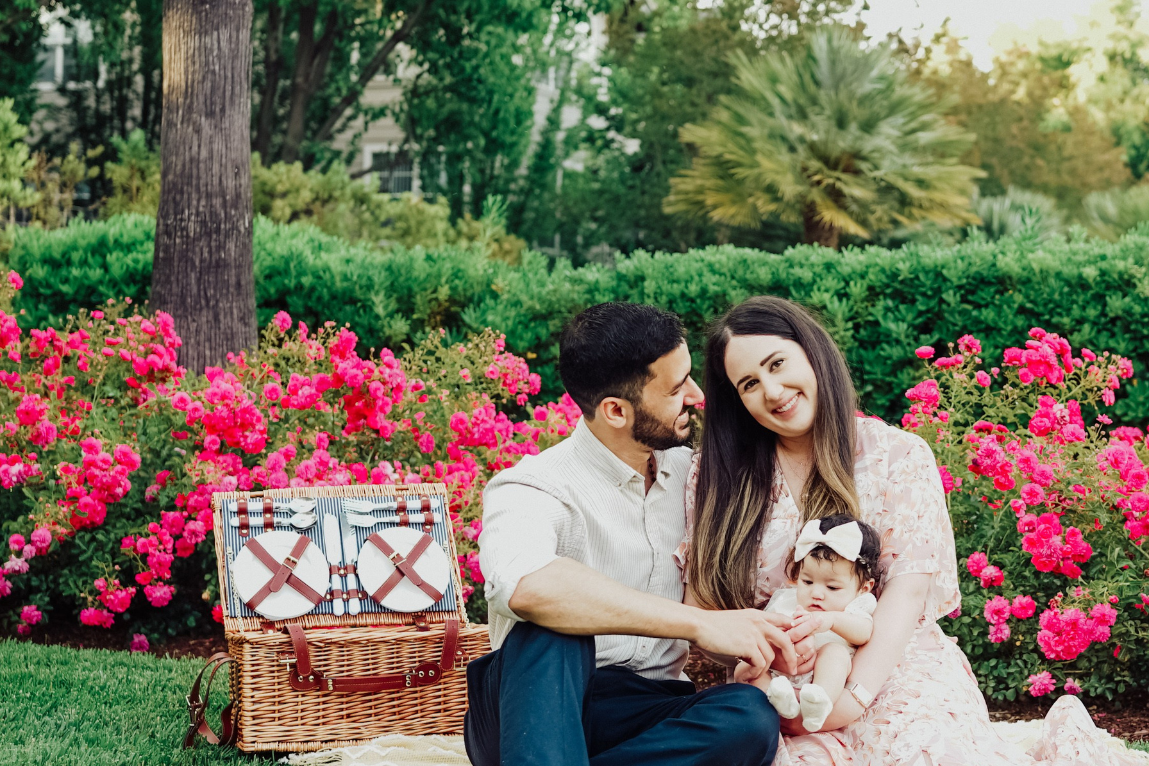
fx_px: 1596
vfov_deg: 26.9
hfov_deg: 39.4
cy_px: 506
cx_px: 707
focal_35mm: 50
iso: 64
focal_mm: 35
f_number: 2.5
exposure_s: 1/60
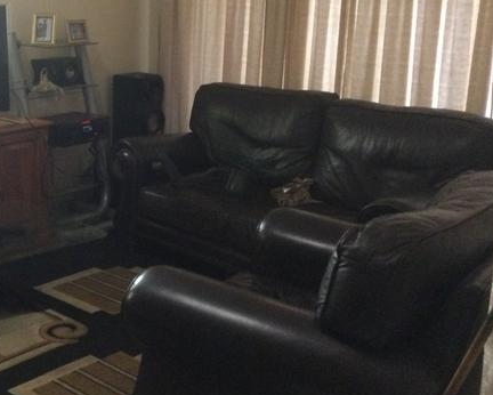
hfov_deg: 32.4
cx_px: 83
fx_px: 817
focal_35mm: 56
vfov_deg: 27.1
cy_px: 151
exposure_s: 1/17
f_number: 2.4
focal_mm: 3.3
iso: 320
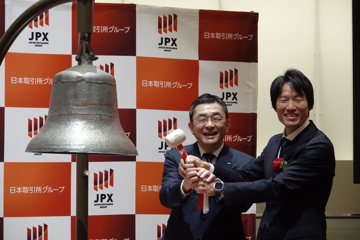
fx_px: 1490
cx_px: 180
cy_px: 120
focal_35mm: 149
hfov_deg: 13.8
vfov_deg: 9.2
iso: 6400
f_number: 4
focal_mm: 54.57
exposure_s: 1/400
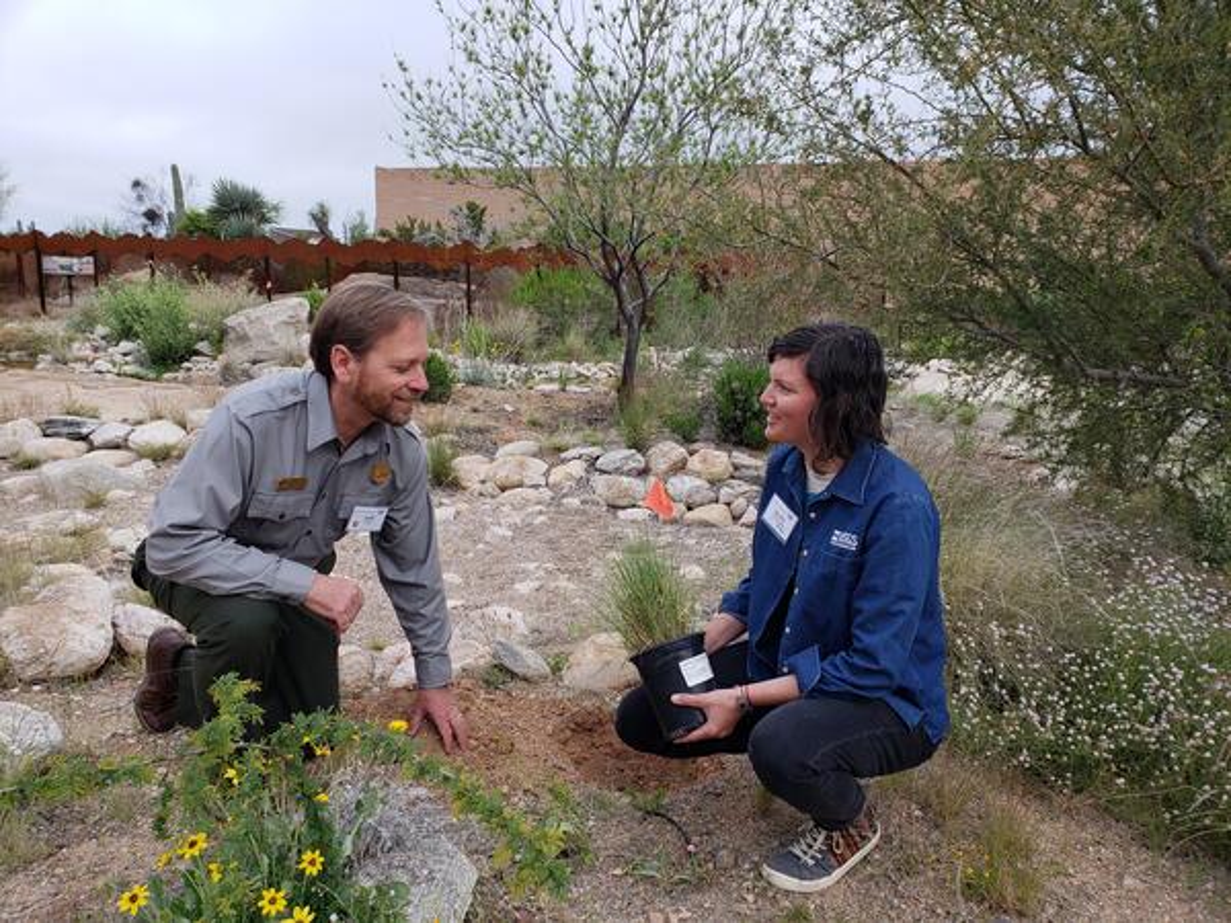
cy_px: 462
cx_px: 616
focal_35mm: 26
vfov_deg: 53.1
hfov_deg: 67.3
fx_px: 925
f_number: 2.4
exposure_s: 1/552
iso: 50
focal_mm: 4.3
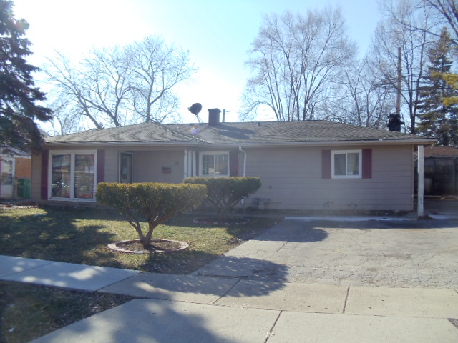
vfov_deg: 32.9
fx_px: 582
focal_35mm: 44
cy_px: 172
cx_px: 229
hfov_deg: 42.9
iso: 80
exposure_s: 1/100
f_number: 7.1
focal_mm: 6
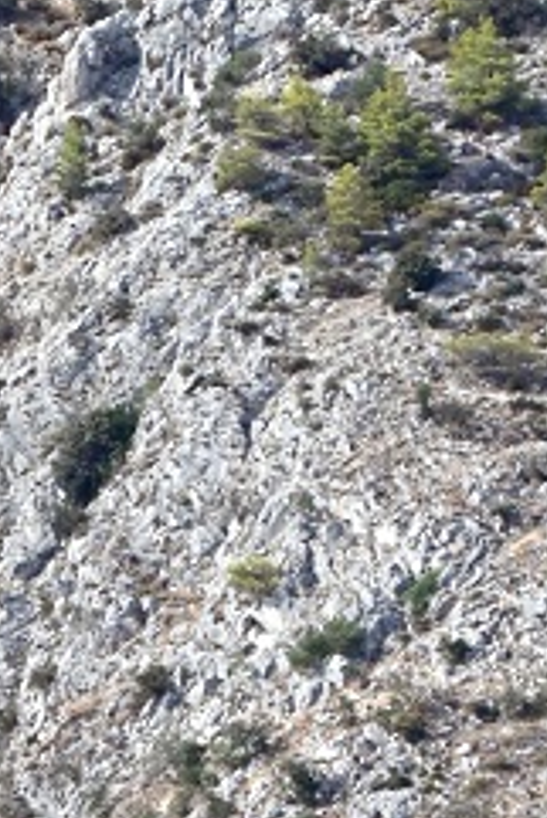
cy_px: 1011
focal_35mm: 1457
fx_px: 33157
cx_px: -413
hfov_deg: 0.9
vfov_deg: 1.4
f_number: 5.6
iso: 280
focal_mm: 270
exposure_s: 1/1000
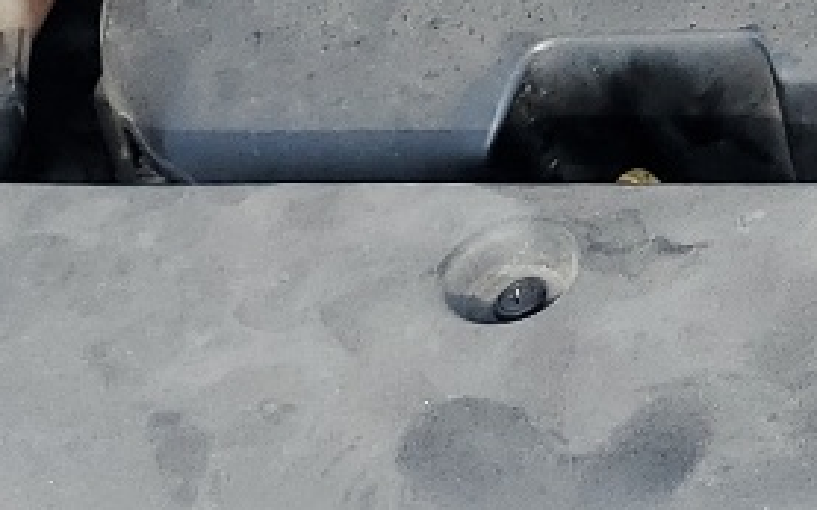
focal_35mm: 159
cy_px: -716
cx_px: 1410
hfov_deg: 12.2
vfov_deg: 7.7
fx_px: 3540
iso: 50
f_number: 1.5
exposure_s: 1/588
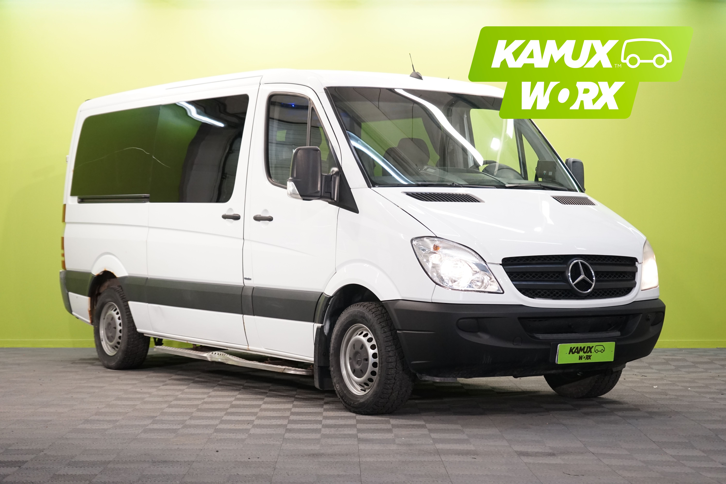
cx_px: 363
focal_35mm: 70
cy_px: 242
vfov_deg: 19.5
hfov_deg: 28.8
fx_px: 1412
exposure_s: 1/125
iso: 2000
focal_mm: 70
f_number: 5.6
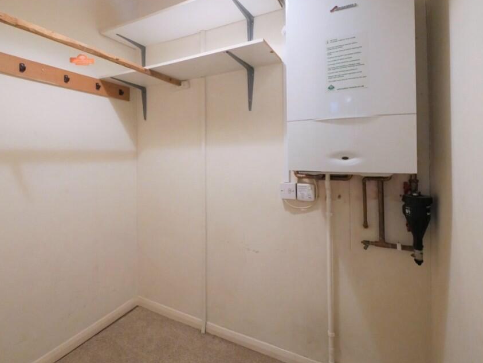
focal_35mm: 17
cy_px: 148
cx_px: 234
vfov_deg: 74.1
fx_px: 237
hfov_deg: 91.0
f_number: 4
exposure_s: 1/60
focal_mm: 7
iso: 2500
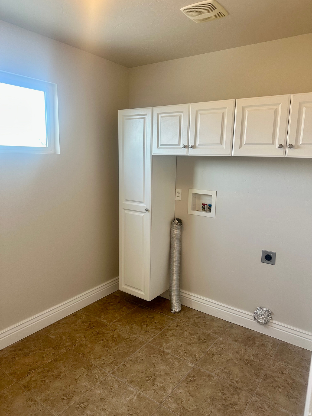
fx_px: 288
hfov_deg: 56.8
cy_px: 208
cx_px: 156
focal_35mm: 24
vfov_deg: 71.6
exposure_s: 1/60
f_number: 1.78
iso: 125
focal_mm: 6.86
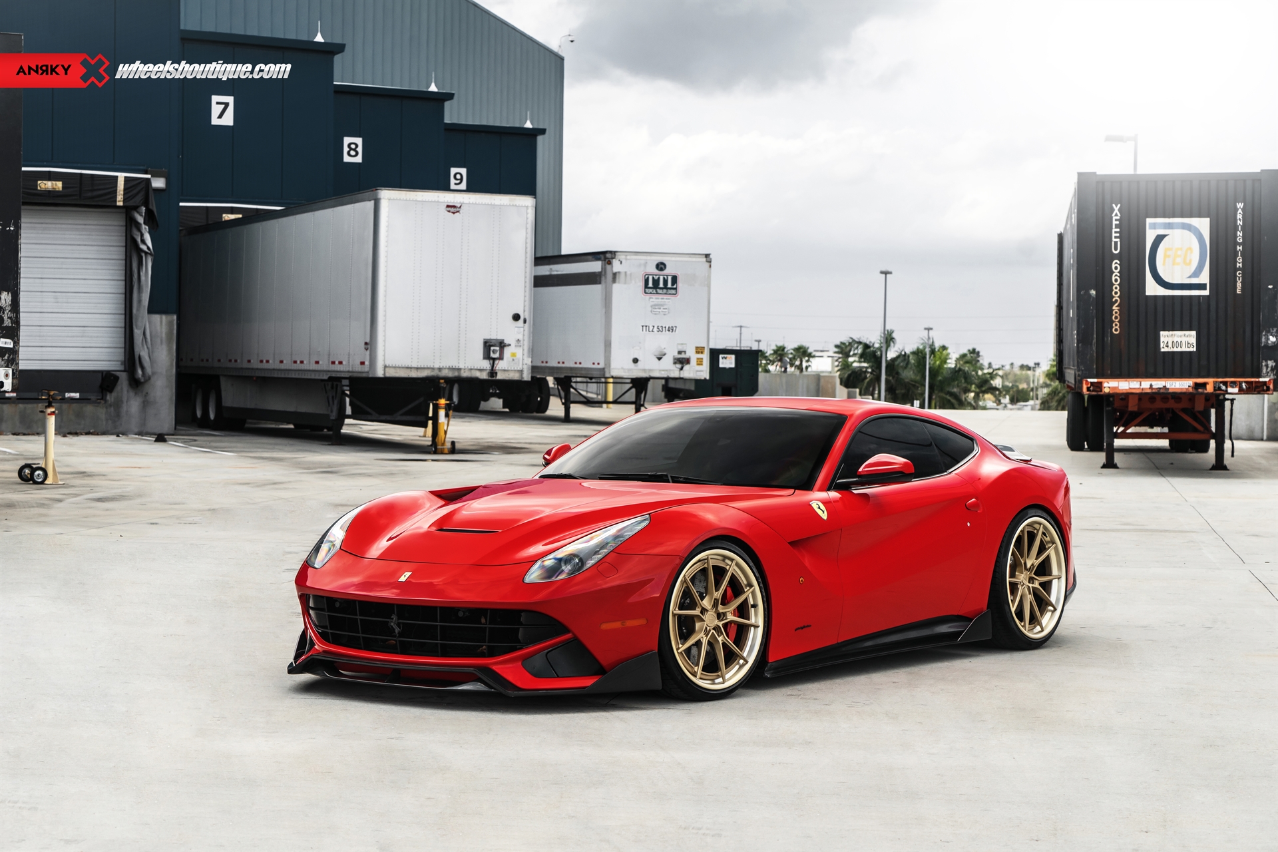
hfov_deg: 28.8
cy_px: 426
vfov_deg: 19.5
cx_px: 639
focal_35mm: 70
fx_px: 2485
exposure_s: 1/160
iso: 200
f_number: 6.3
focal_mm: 70
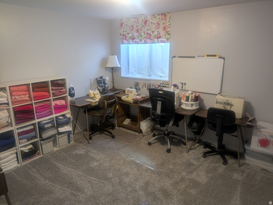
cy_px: 102
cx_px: 136
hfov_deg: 71.5
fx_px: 190
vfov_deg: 56.9
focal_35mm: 24
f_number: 1.68
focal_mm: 6.9
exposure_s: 1/62.9
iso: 21
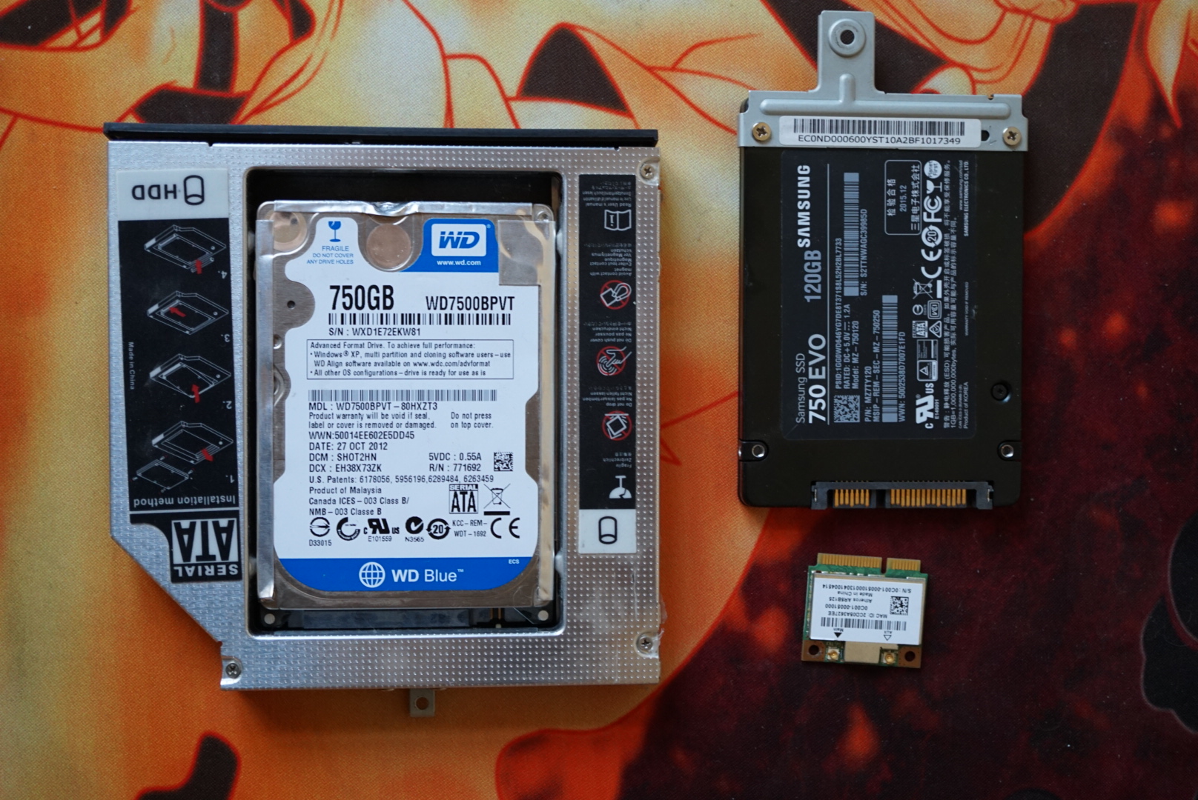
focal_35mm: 45
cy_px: 400
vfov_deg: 29.9
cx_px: 599
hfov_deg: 43.6
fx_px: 1499
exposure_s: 1/60
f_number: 3.5
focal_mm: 30
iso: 640
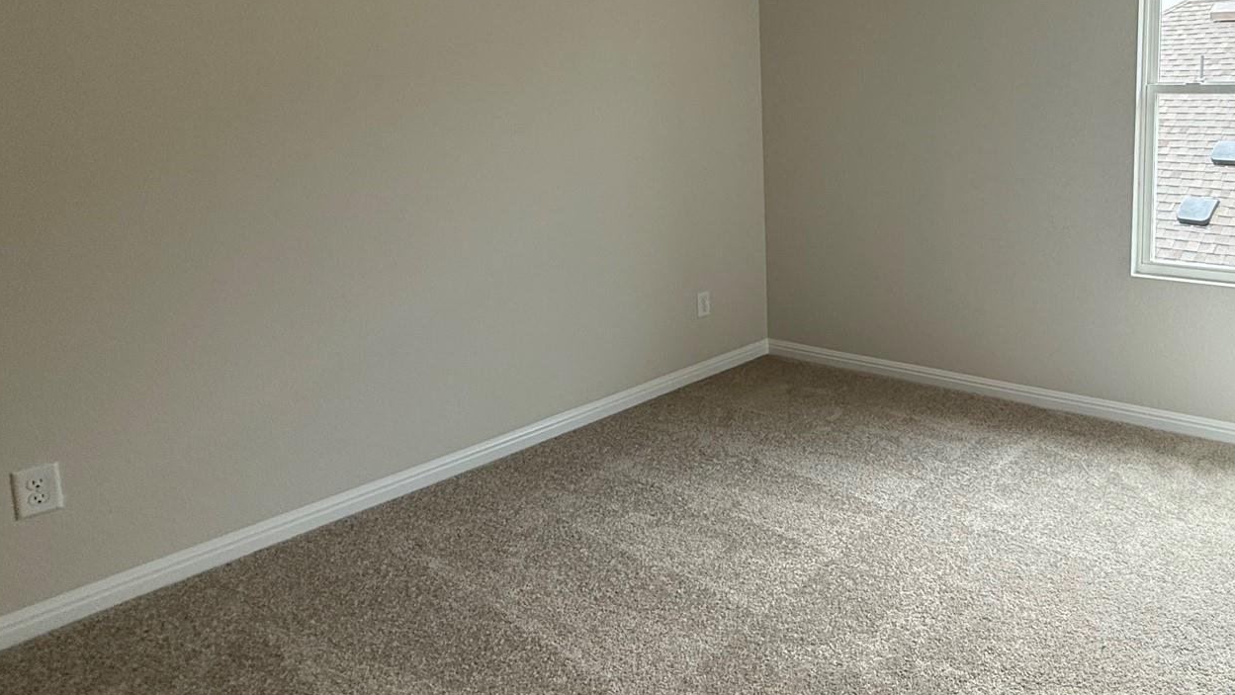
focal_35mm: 25
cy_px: 210
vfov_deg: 45.0
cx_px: 968
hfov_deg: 67.8
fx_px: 819
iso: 80
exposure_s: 1/120
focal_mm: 2.22
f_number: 2.2
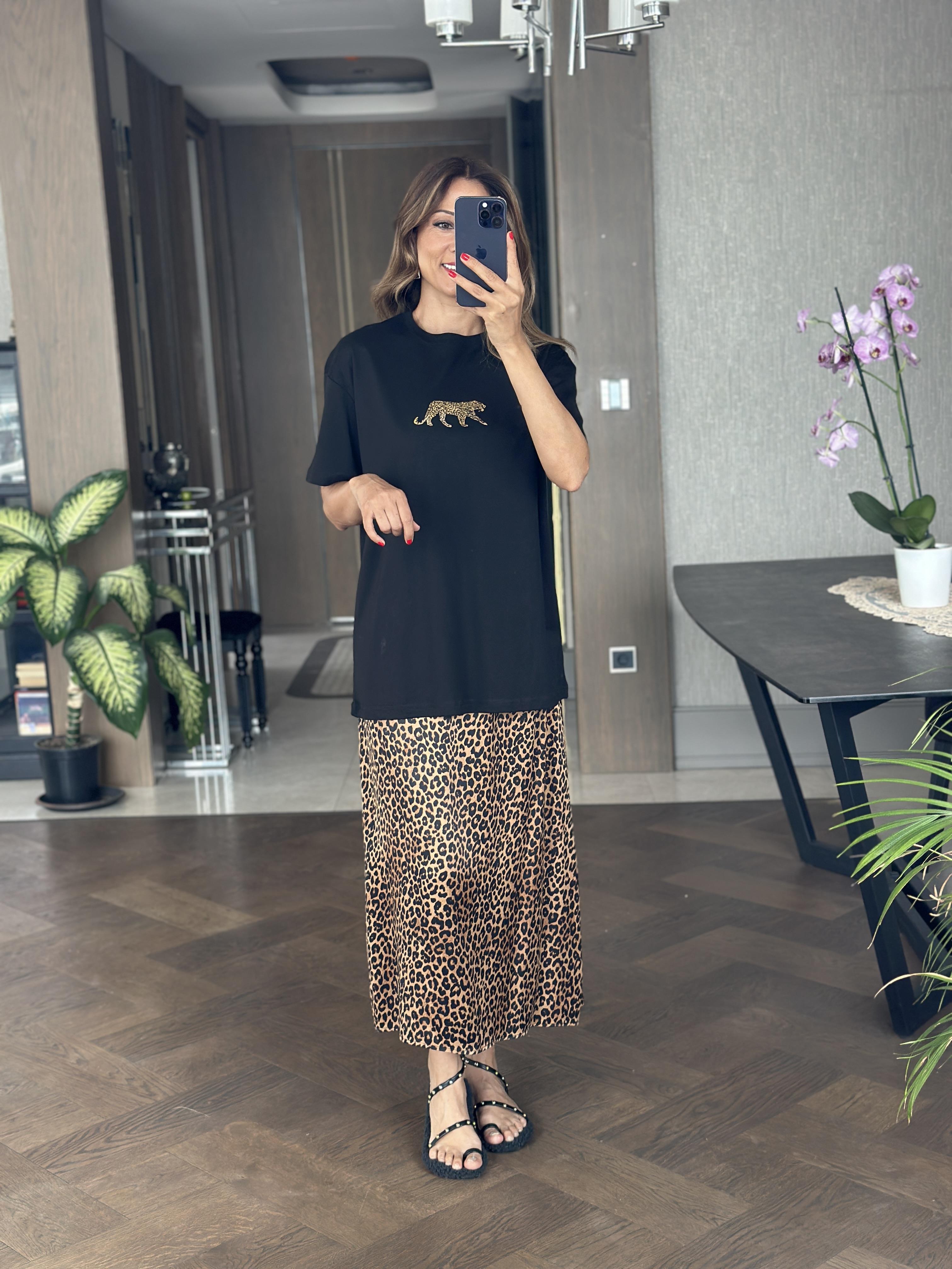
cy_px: 634
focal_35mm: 48
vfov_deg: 39.7
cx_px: 476
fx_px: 1760
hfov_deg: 30.3
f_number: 1.78
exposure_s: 1/112
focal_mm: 6.86
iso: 125
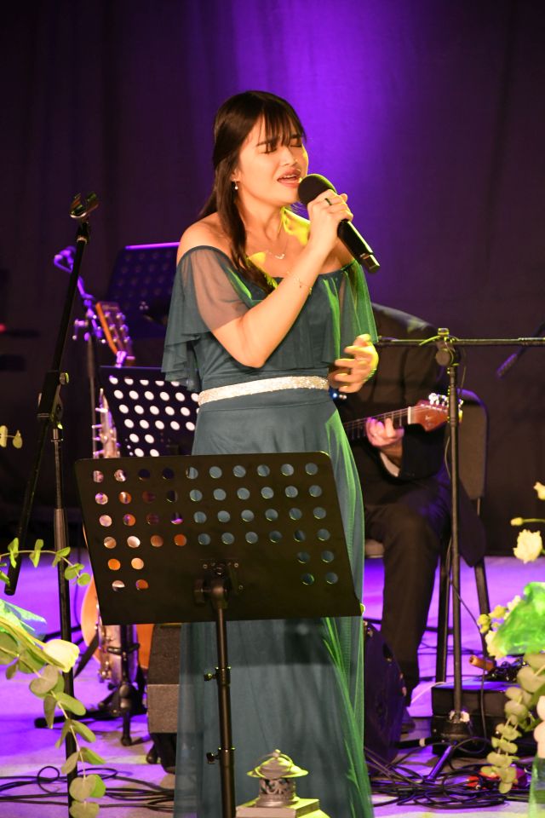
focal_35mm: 210
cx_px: 272
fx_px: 4768
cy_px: 409
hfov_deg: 6.5
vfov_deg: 9.8
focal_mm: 140
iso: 2500
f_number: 5.6
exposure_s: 1/100
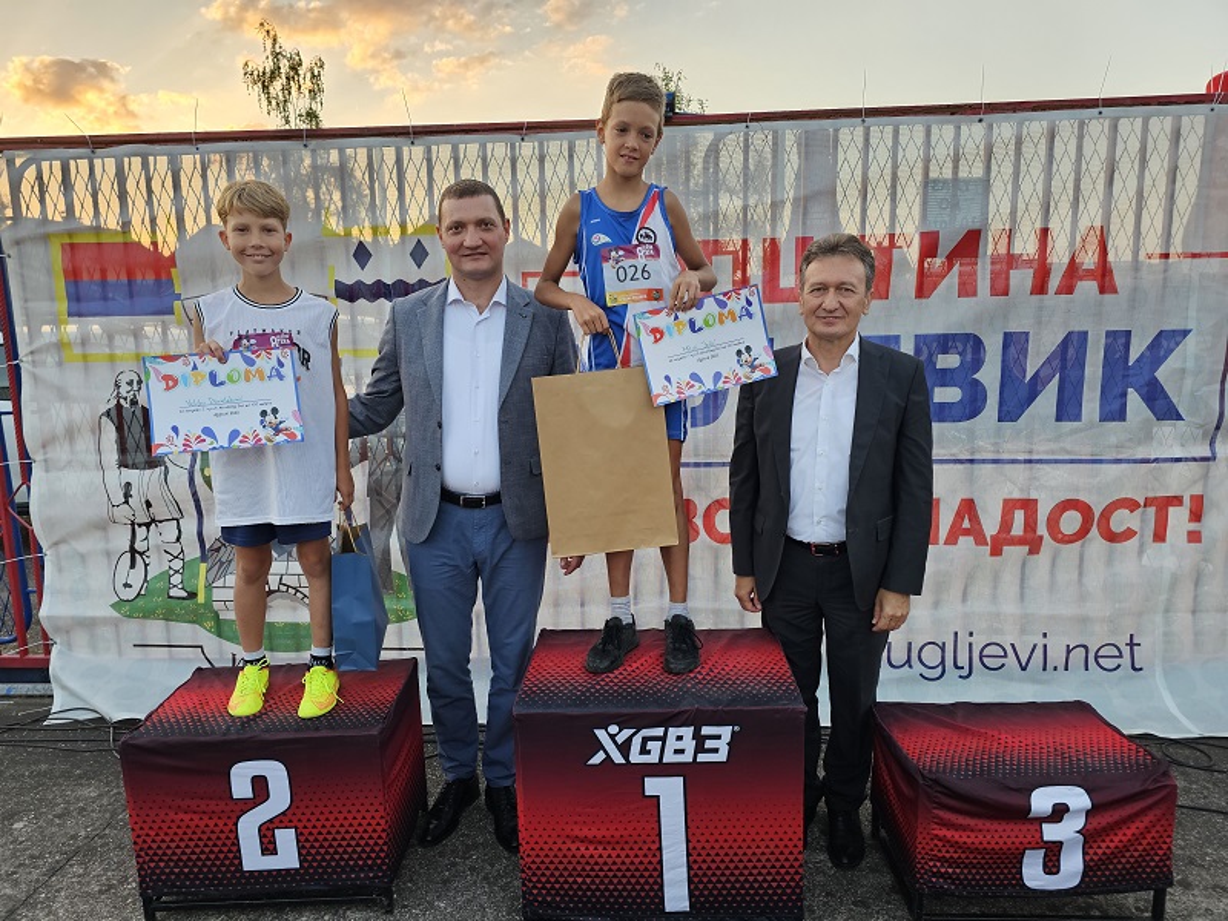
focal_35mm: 23
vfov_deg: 58.9
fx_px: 816
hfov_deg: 73.9
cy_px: 460
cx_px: 614
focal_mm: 6.3
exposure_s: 1/180
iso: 100
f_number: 1.7
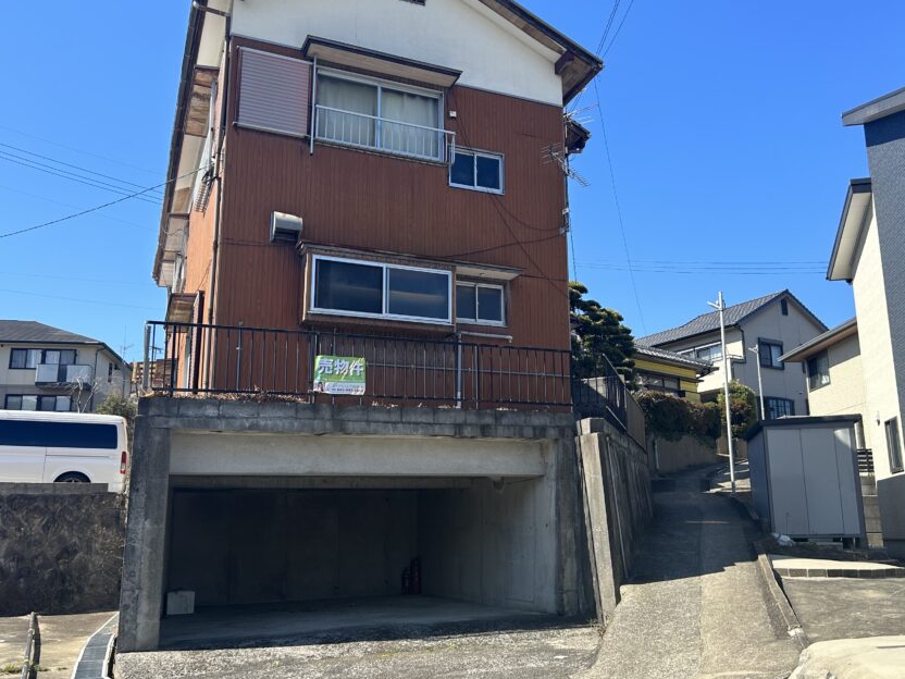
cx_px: 496
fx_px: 837
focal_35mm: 32
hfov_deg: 56.7
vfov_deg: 44.2
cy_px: 342
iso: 50
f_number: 1.5
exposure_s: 1/2353
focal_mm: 5.7
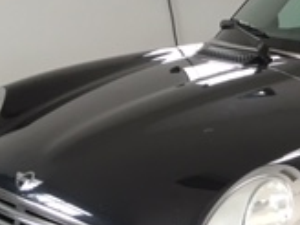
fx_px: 979
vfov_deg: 13.0
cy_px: 218
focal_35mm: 113
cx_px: 434
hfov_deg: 16.1
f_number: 2.2
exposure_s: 1/33
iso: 25
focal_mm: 4.15
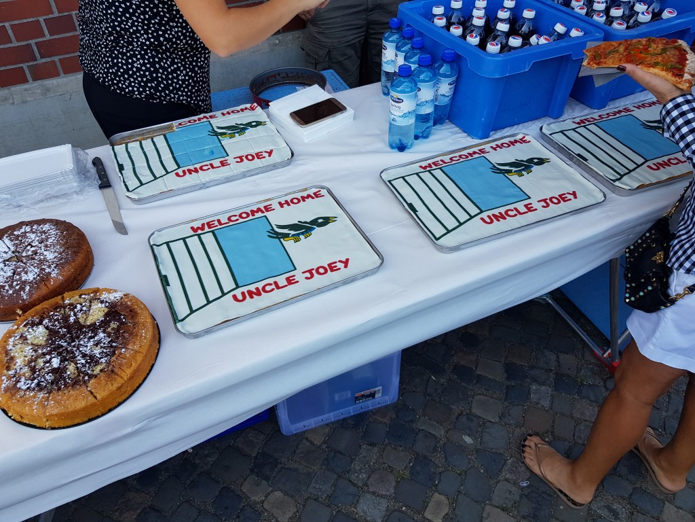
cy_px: 261
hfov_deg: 67.3
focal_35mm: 26
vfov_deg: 53.1
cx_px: 348
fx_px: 522
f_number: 1.7
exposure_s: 1/367
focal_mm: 4.2
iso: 40
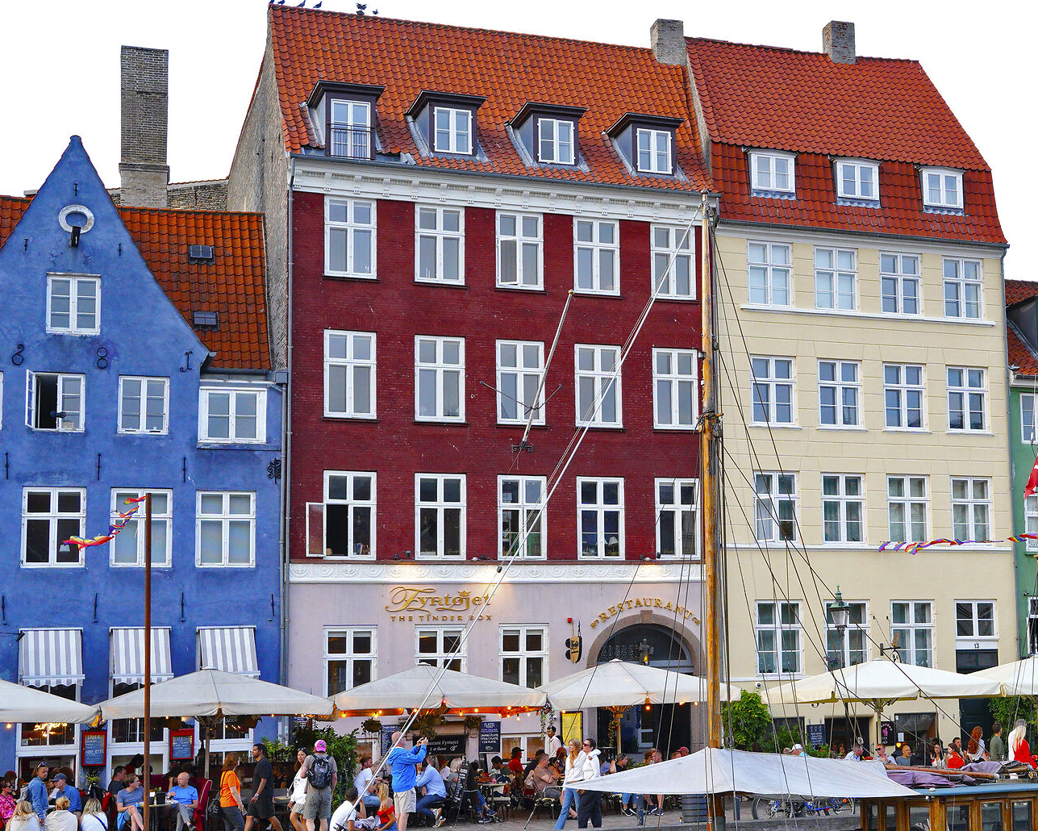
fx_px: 1936
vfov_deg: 24.2
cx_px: 867
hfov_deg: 29.2
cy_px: 455
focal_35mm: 63
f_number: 8
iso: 1250
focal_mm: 36
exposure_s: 1/125
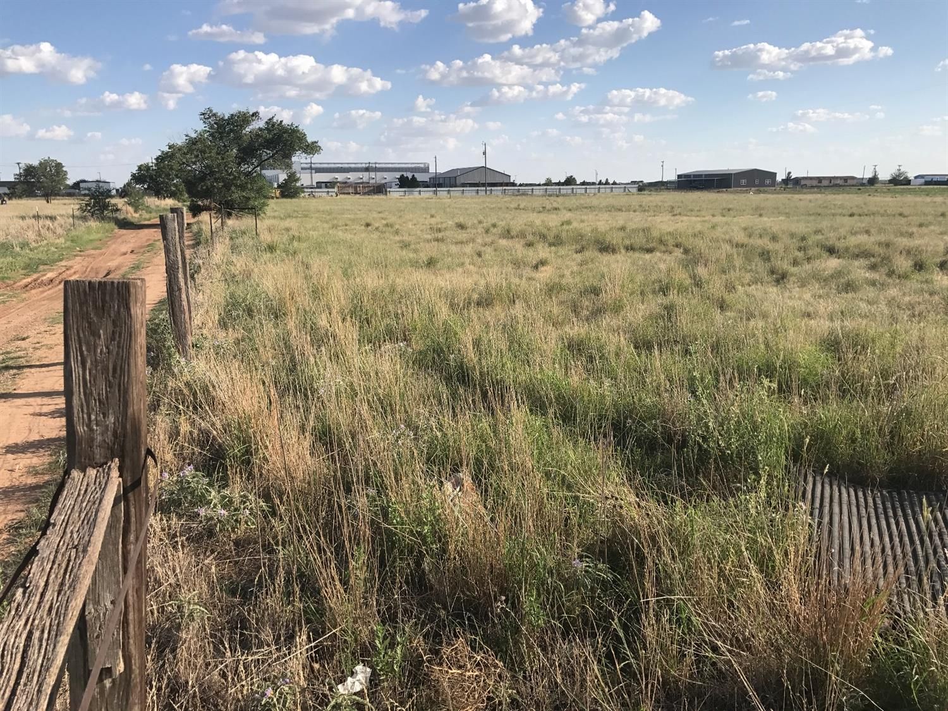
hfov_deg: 63.5
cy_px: 356
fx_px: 767
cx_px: 474
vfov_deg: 49.7
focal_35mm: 28
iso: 20
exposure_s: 1/2179
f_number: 1.8
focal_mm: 3.99
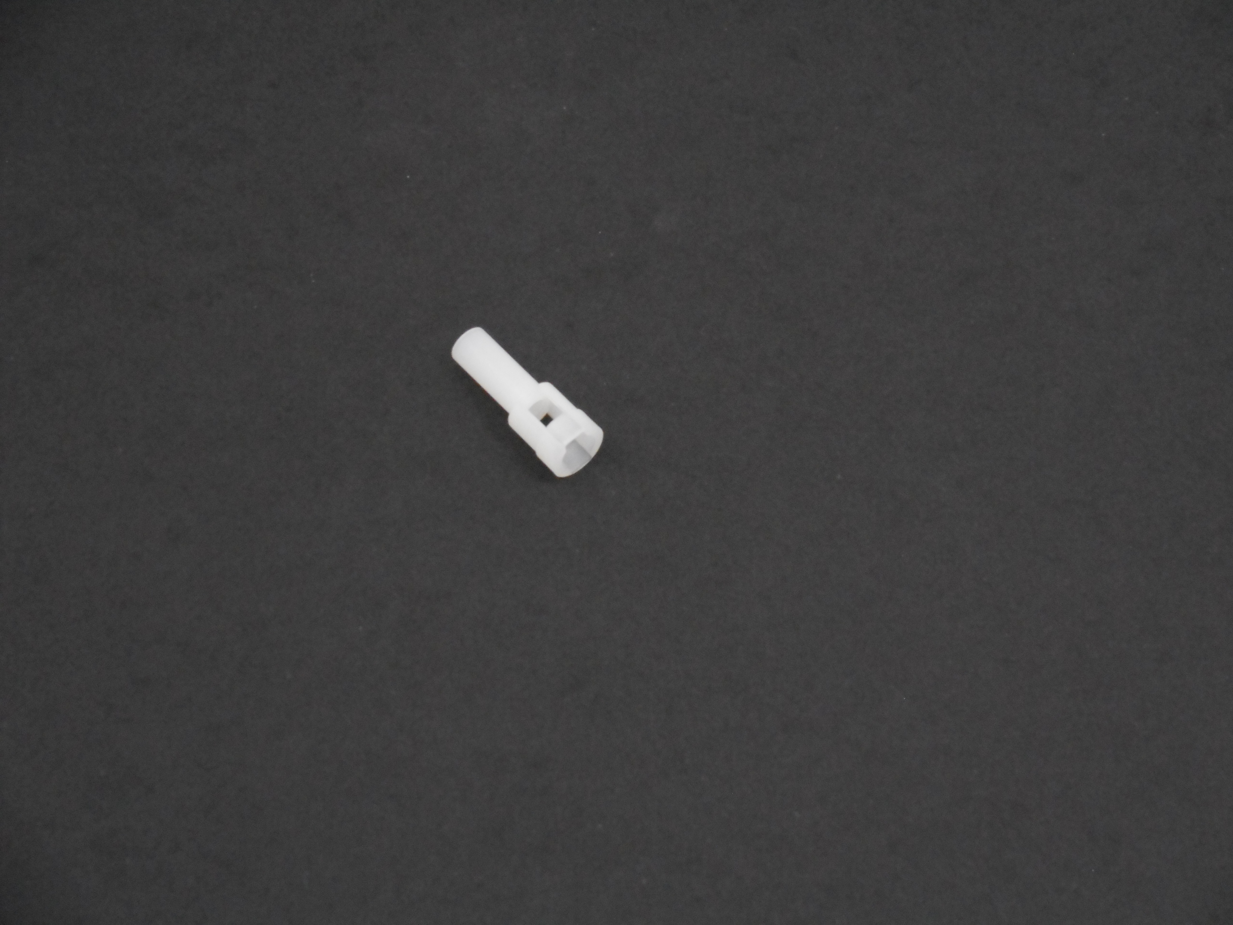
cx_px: 616
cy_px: 462
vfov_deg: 16.6
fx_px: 3170
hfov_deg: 22.0
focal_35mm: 89
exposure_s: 1/25
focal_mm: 15.9
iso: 800
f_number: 5.6
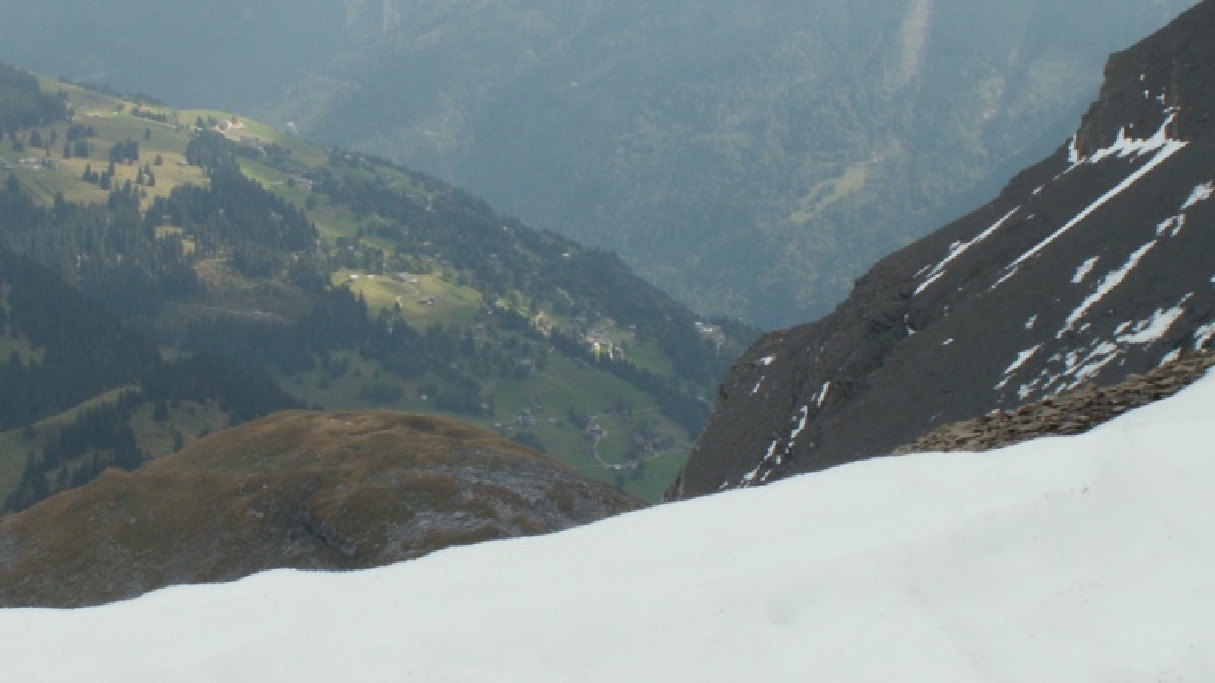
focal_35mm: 97
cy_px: 256
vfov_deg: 12.5
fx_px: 3125
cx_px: 450
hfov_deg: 21.9
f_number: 8
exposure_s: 1/80
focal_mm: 11.06
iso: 50
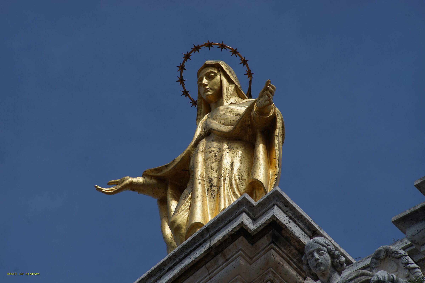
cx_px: 212
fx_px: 3541
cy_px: 142
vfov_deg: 4.6
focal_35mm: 300
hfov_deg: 6.9
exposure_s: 1/750
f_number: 8
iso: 100
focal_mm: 300
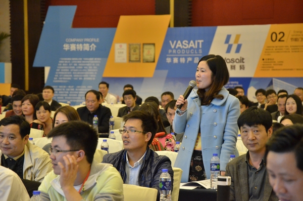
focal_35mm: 158
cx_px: 152
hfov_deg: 13.1
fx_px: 1322
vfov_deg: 8.7
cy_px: 100
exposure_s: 1/100
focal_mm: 105
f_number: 5.6
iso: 2800
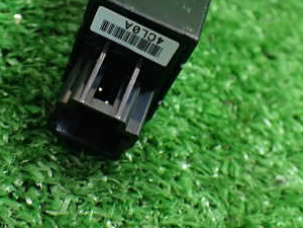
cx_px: 124
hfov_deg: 32.1
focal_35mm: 60
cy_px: 23
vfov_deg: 23.8
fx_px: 525
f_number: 2.3
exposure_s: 1/60
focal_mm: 5.4
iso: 800
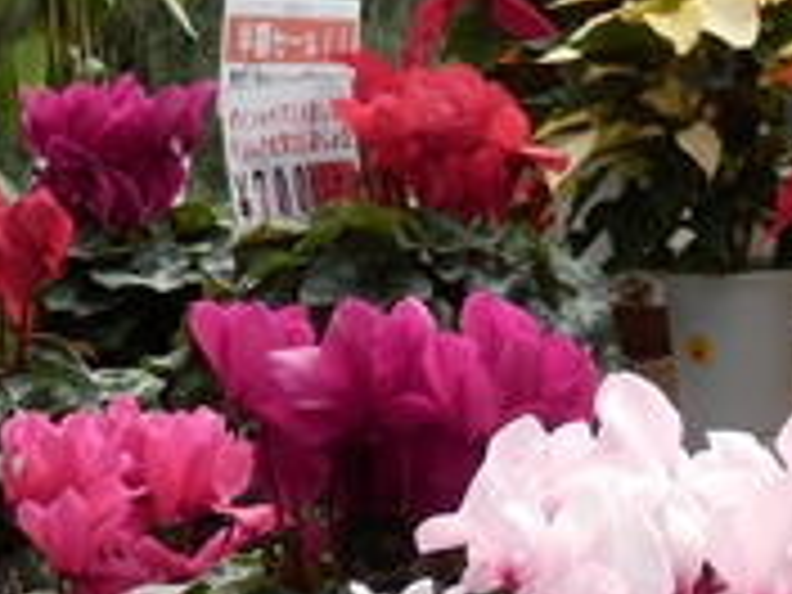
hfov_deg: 18.6
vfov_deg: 14.3
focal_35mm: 103
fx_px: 2357
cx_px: 765
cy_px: 90
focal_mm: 6
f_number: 3.4
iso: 80
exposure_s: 1/100
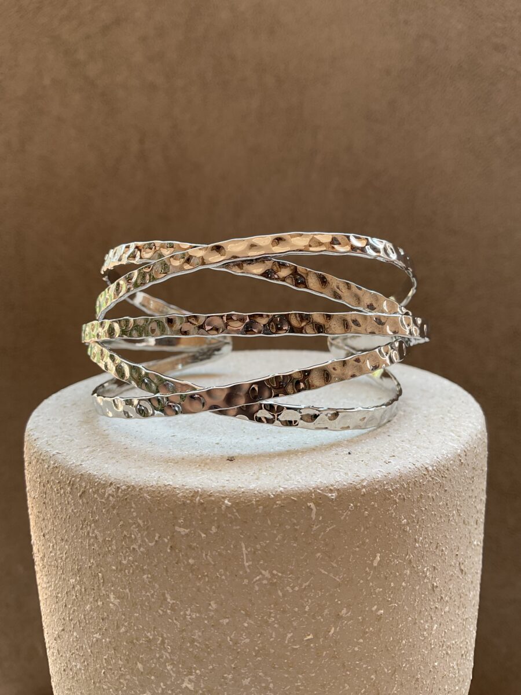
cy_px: 348
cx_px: 260
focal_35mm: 29
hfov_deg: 48.2
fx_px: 582
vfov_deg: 61.7
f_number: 1.8
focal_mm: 3
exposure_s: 1/120
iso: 20
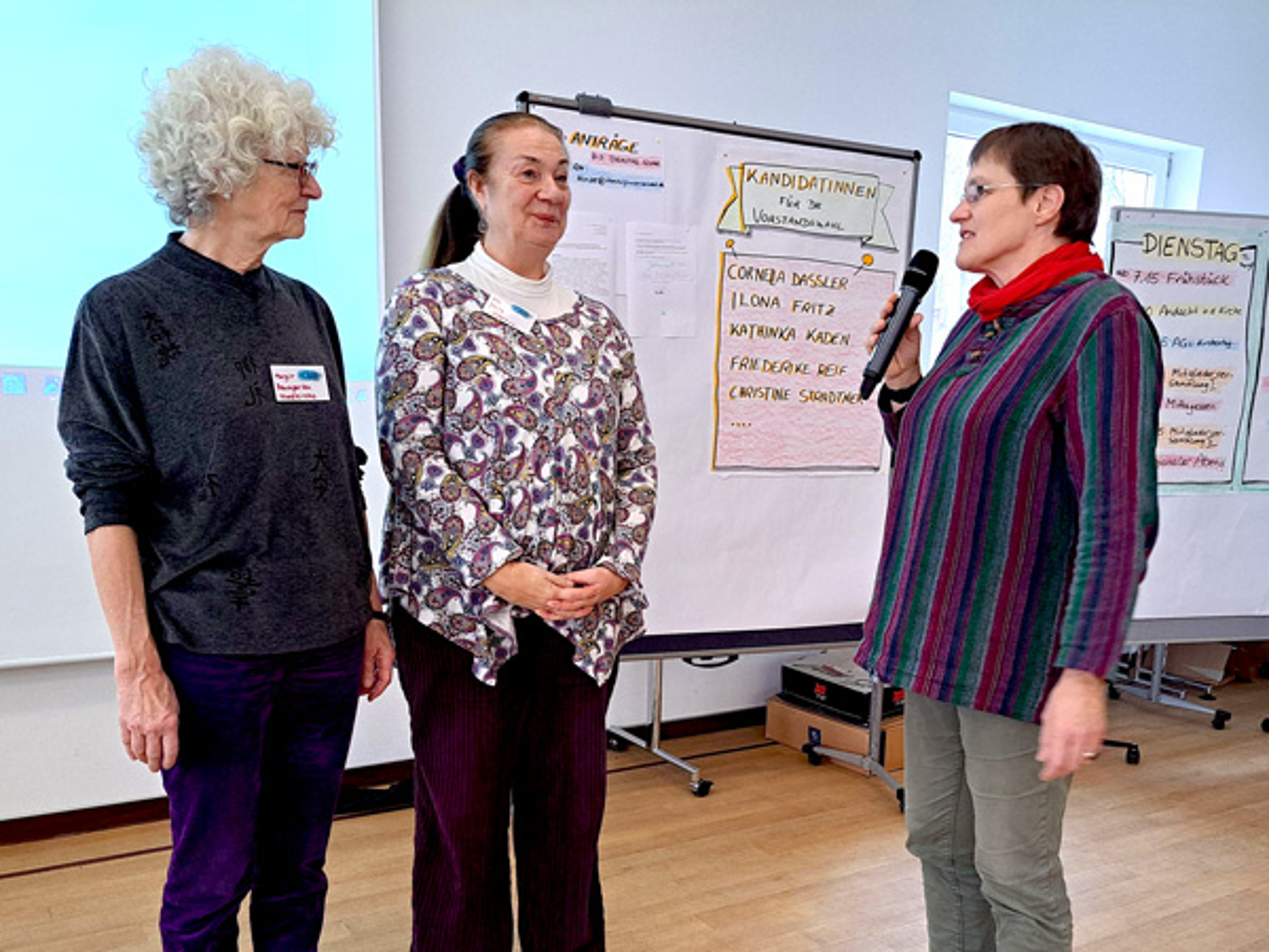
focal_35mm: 24
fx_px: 880
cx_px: 634
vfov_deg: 56.8
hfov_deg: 71.6
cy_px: 476
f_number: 1.8
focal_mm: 5.23
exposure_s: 1/50
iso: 100
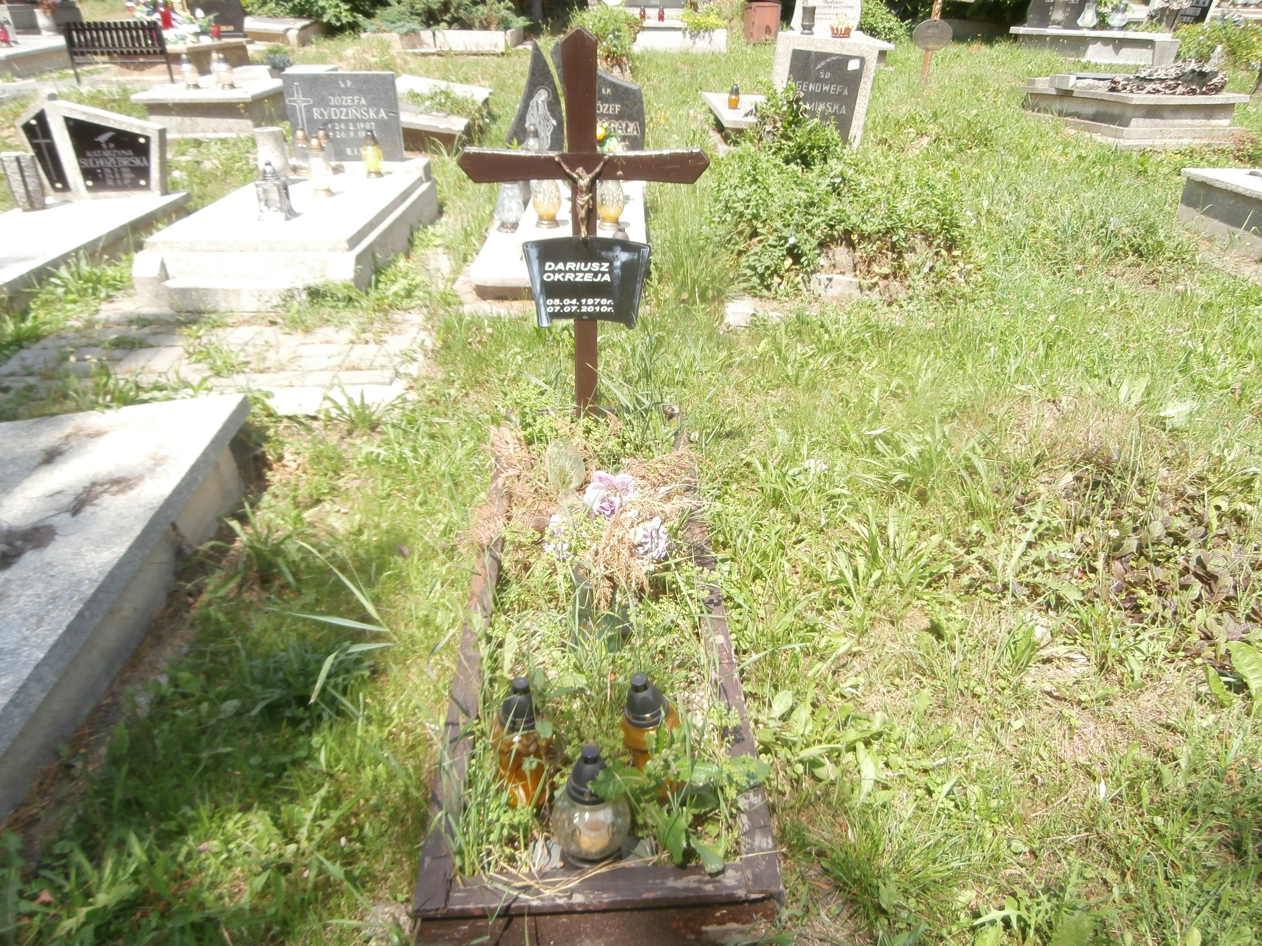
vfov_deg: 56.8
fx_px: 875
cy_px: 473
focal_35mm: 24
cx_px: 631
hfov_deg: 71.6
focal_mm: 4.2
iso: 100
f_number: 3
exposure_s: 1/320
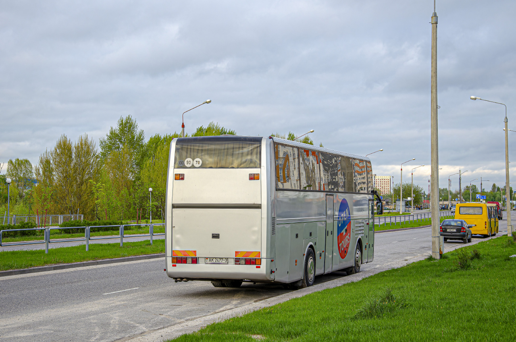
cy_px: 171
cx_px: 258
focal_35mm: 72
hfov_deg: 28.1
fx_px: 1030
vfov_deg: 18.8
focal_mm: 48
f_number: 6.3
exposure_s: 1/320
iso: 320
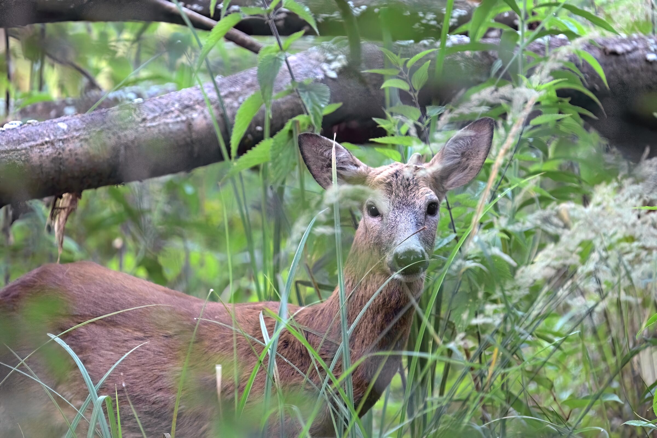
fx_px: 10949
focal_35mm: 600
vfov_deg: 2.3
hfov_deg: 3.4
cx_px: 328
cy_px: 219
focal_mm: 600
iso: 250
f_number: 6.3
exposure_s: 1/320
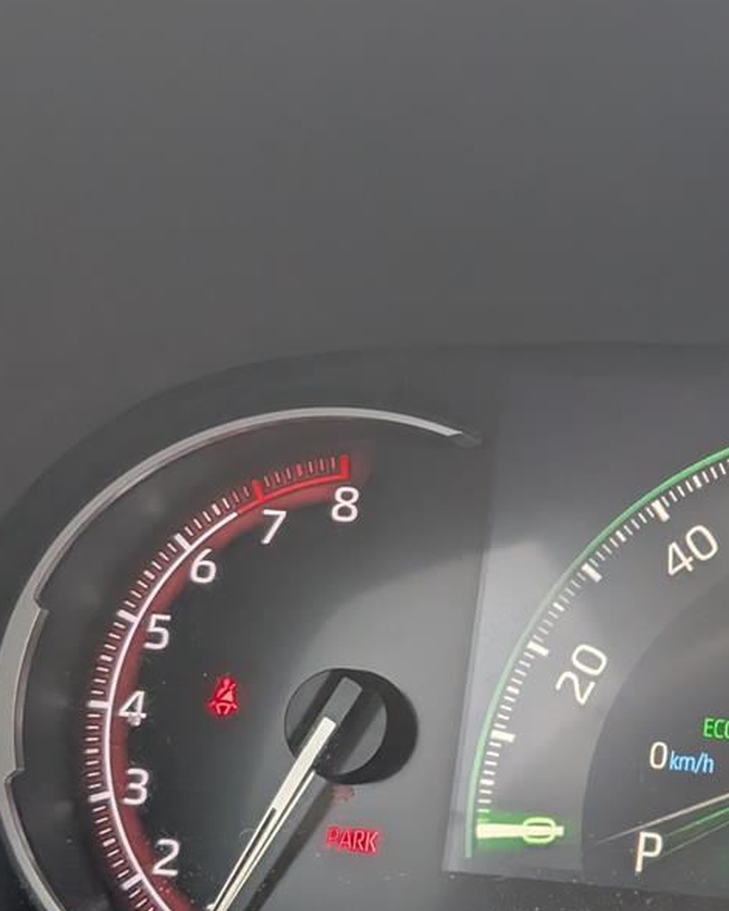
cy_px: 560
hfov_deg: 17.9
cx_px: 771
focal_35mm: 83
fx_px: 2238
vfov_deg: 23.0
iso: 467
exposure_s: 1/357
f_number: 1.68
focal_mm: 6.9
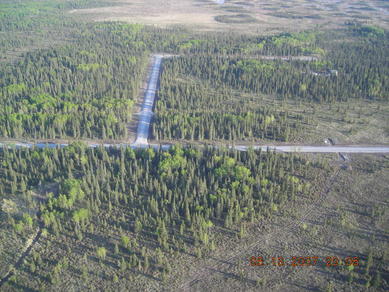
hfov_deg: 49.0
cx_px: 194
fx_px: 427
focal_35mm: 38
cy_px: 146
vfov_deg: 37.7
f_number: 3.2
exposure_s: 1/89.7
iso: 50
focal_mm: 6.3
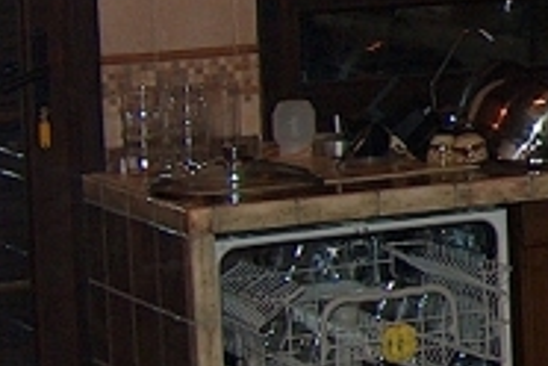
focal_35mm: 186
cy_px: 19
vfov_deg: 7.4
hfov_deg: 9.9
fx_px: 2831
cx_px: 1264
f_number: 2.8
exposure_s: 1/60
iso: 100
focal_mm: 7.6
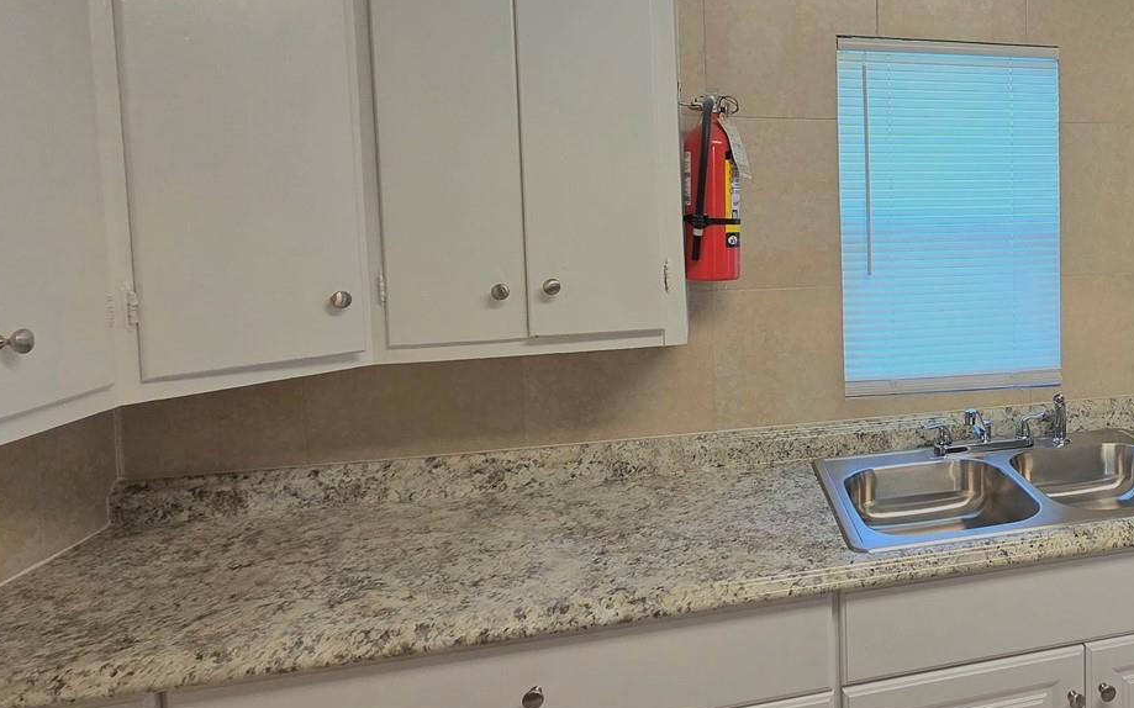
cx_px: 954
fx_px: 742
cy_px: 261
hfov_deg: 65.8
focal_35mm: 24
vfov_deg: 50.5
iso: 160
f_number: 2.2
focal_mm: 2.2
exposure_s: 1/120
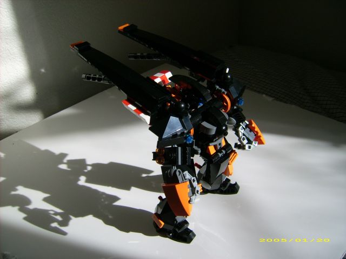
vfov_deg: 40.7
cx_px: 173
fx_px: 350
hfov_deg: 52.6
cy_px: 130
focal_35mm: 35
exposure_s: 1/458
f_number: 2.8
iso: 50
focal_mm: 5.95
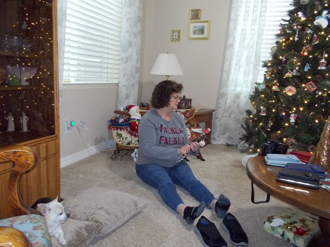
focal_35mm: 29
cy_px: 124
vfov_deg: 48.2
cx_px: 165
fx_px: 276
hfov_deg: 61.7
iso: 800
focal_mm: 4.1
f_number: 3.3
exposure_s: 1/30
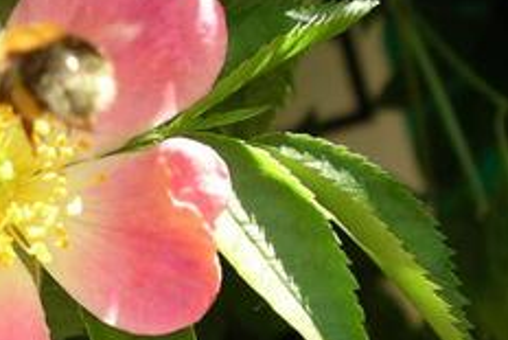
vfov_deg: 12.9
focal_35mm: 106
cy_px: 217
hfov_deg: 18.9
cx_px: 31
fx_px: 1497
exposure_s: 1/160
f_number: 3
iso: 64
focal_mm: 7.8
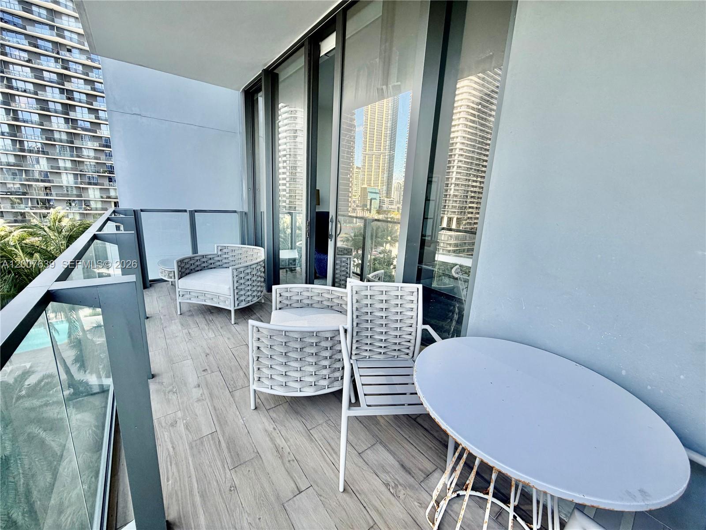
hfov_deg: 102.1
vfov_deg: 85.7
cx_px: 353
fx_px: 286
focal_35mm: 14
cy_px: 265
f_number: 2.2
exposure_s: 1/121
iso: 50
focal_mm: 2.22
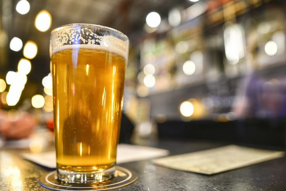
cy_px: 96
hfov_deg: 69.4
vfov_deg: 49.6
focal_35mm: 26
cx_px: 140
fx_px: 207
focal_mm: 25
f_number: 2.5
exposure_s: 1/30
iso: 320
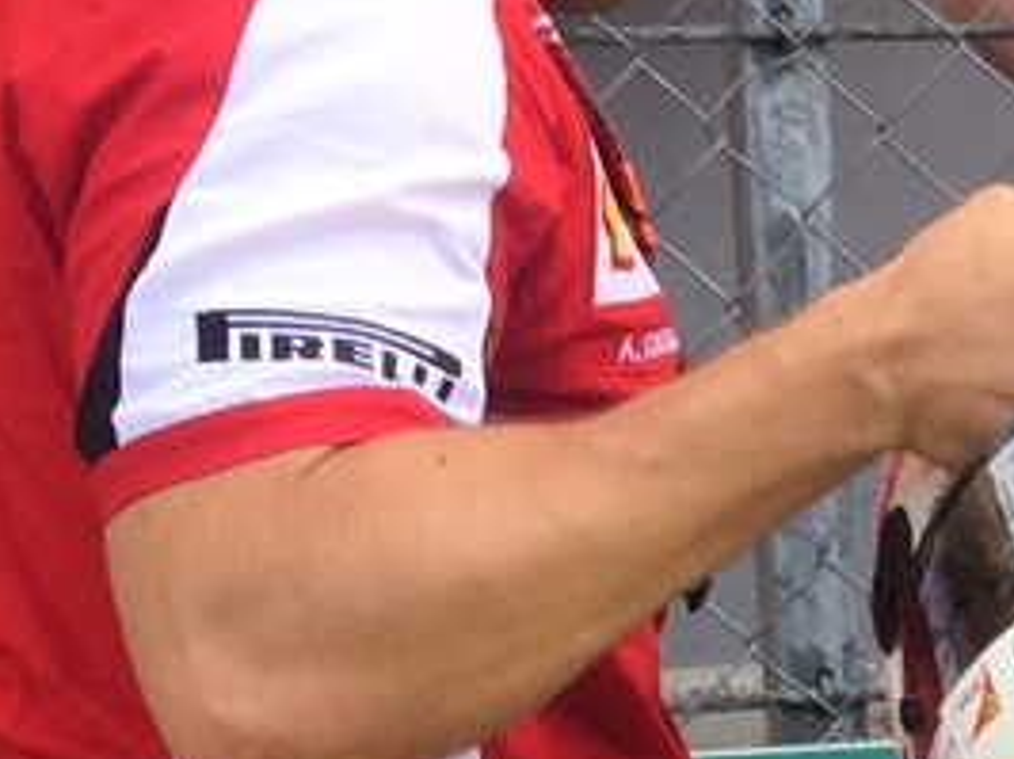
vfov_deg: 8.2
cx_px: 2184
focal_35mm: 178
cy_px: 892
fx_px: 5209
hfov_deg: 10.1
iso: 32
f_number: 2.2
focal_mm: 4.15
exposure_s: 1/733
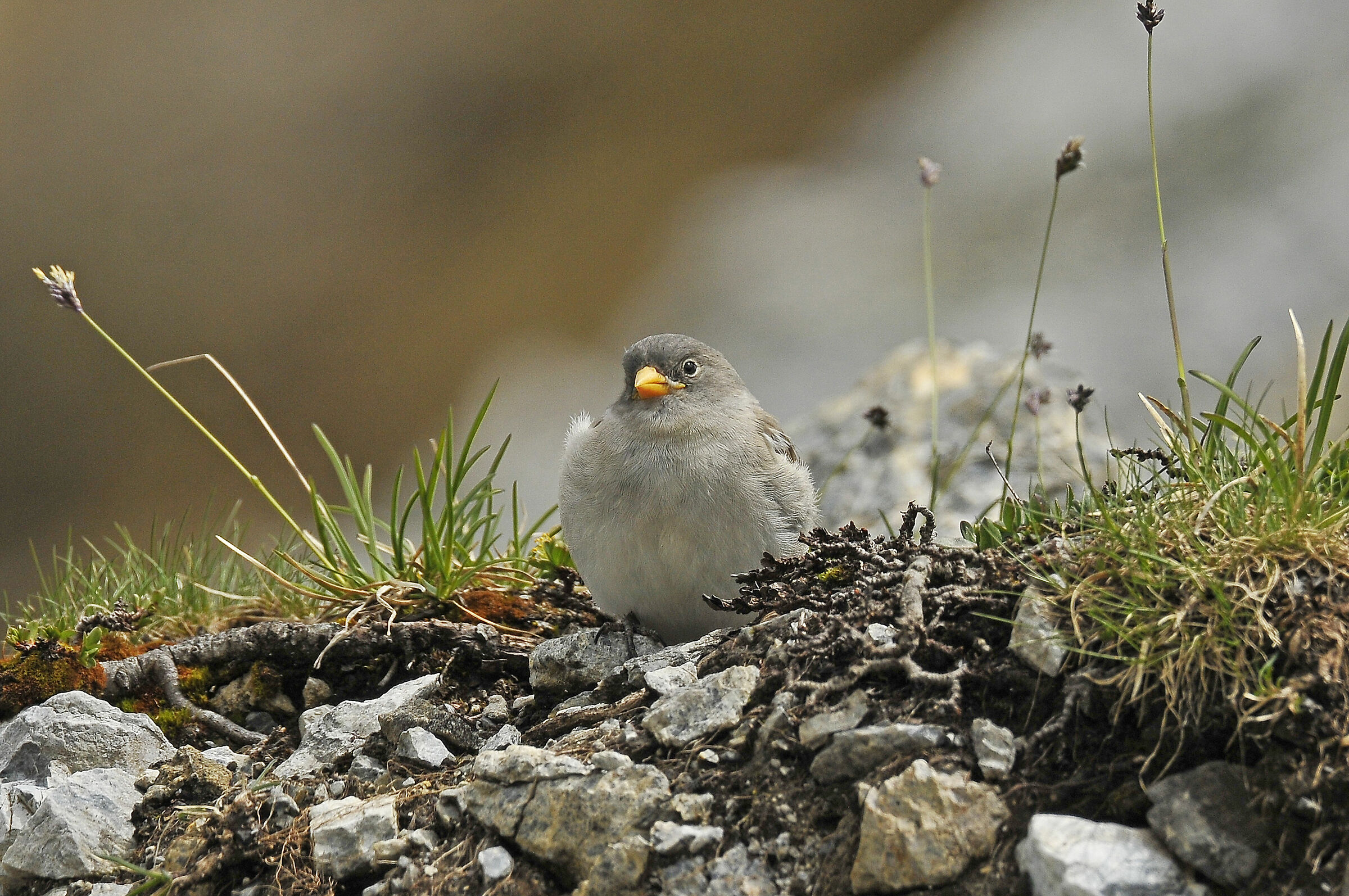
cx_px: 674
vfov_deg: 1.5
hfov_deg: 2.3
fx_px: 33684
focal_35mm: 900
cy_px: 448
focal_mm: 600
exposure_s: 1/2000
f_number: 7.1
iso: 320
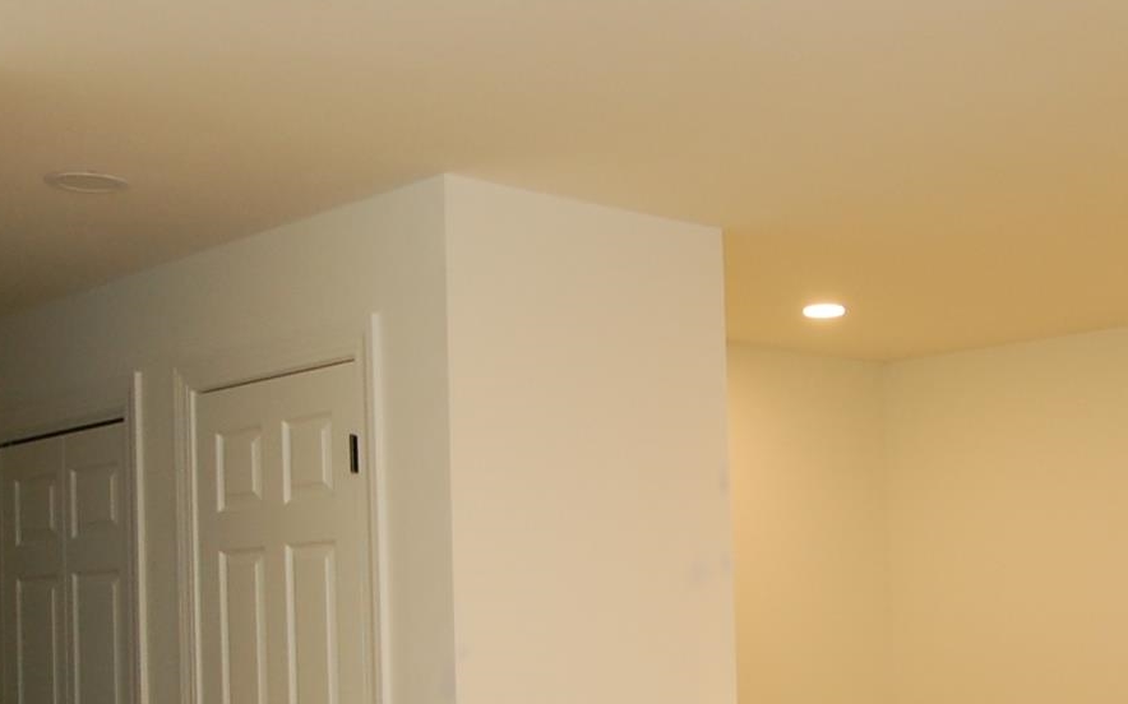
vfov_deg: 24.6
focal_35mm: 52
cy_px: 531
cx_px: 801
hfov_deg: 38.2
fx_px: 1598
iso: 400
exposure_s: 1/60
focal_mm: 10
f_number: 4
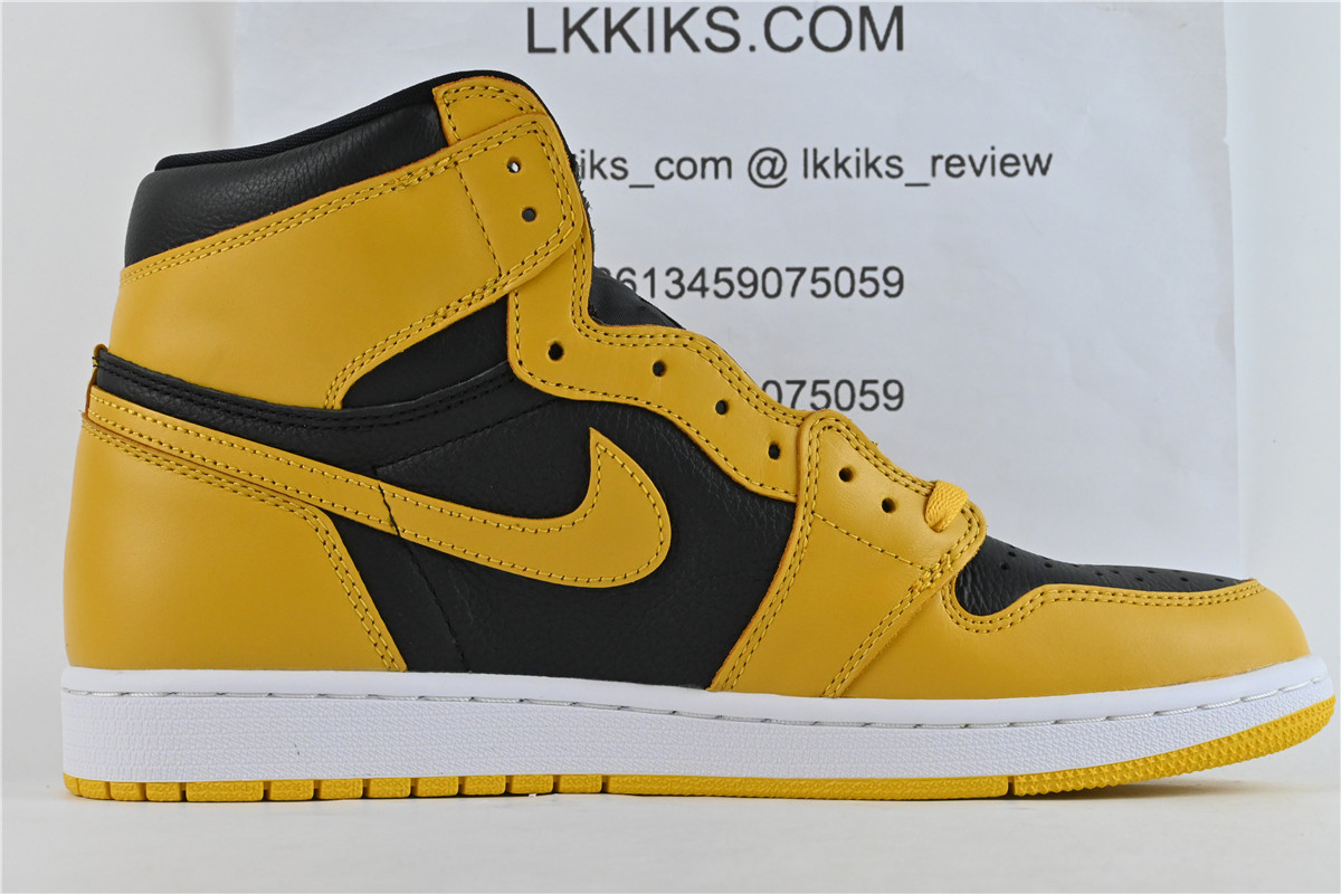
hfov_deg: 35.1
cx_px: 670
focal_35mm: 57
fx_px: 2123
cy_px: 447
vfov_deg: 23.8
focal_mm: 38
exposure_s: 1/125
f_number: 11
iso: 1600
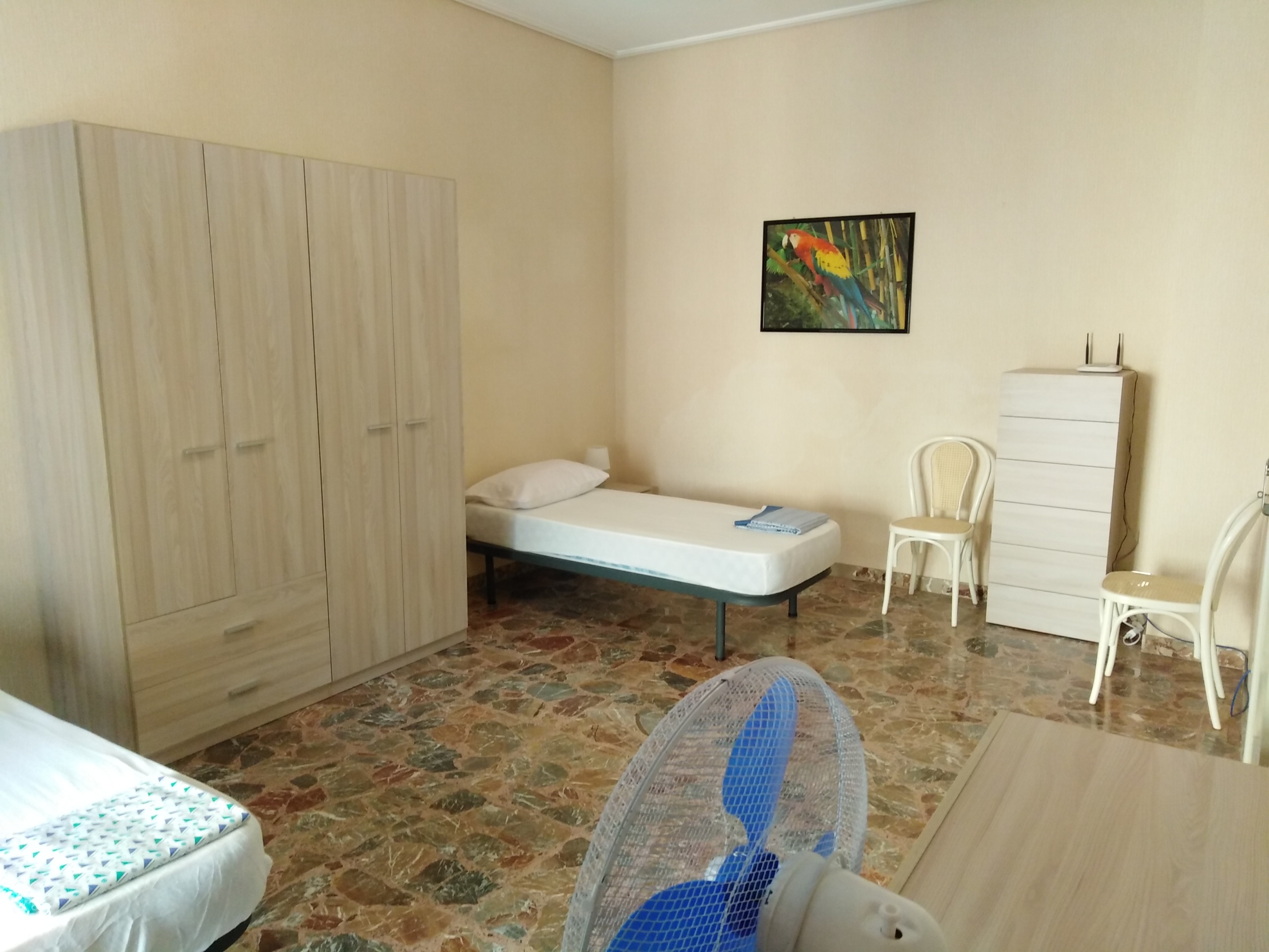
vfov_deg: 53.1
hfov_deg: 67.3
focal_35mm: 26
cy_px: 476
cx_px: 634
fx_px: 953
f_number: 2.2
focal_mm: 3.46
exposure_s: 1/33.3
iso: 281
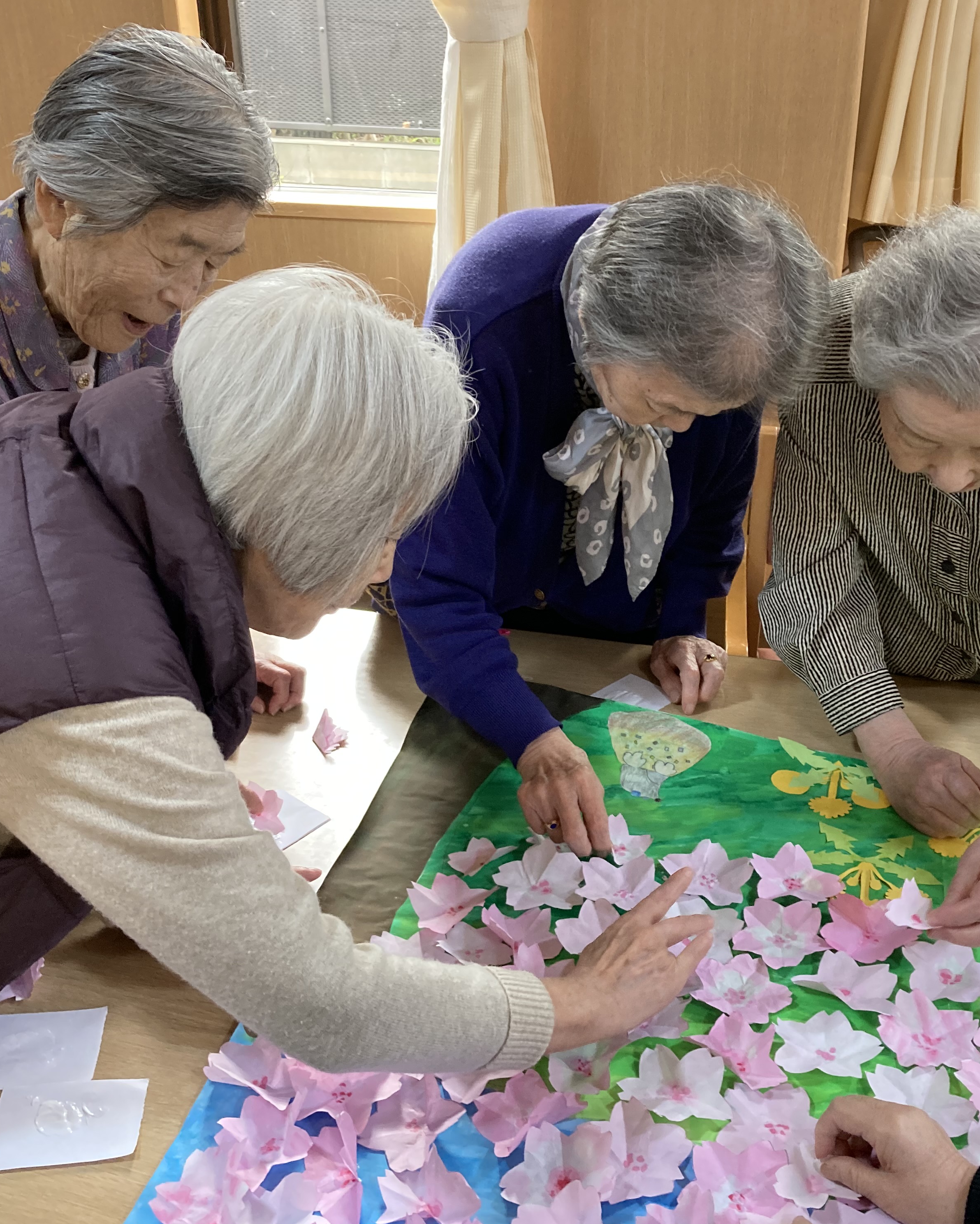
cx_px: 573
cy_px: 614
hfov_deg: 40.0
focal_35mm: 37
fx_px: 1341
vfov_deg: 49.1
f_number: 1.8
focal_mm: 3.99
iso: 200
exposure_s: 1/50
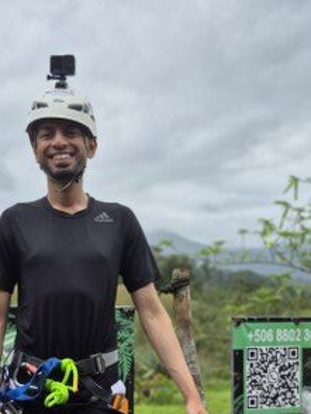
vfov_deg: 37.2
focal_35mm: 50
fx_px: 598
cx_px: 104
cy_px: 310
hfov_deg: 29.0
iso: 25
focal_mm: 5.4
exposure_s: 1/1224
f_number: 1.8
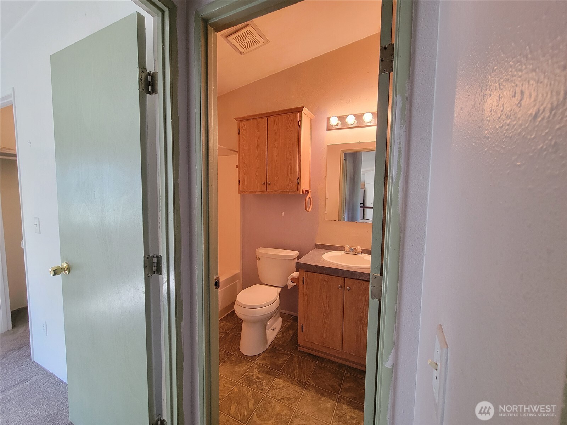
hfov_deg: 106.2
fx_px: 213
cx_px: 284
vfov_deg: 89.9
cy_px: 212
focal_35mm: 13
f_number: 2.2
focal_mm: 2.2
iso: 320
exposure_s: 1/40
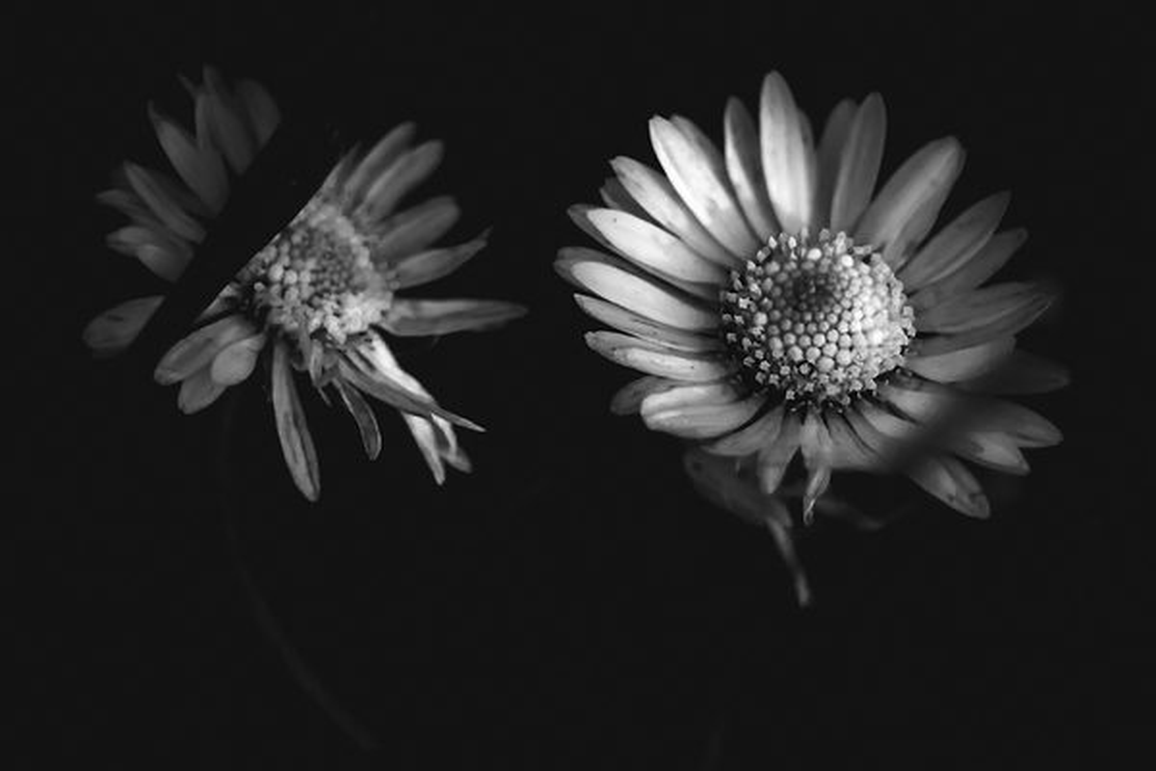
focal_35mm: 300
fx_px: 9633
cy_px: 386
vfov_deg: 4.6
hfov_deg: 6.9
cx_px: 578
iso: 200
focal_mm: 200
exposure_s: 1/800
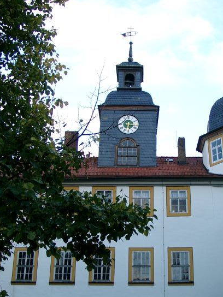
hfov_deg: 28.8
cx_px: 158
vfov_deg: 37.9
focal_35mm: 50
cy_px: 188
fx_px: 429
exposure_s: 1/98.9
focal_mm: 7.13
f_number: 2.8
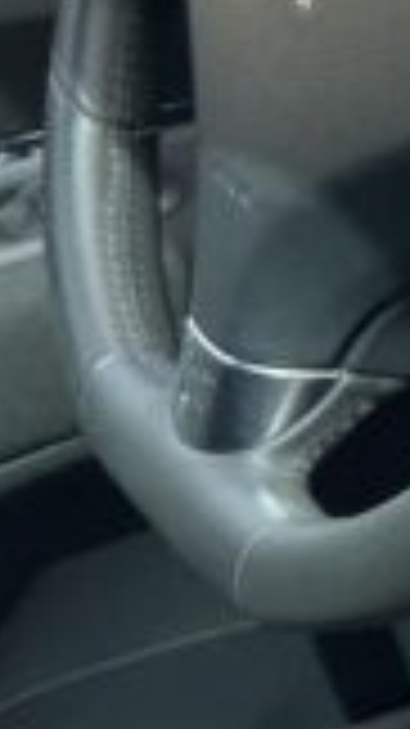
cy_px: 387
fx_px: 2709
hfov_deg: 7.4
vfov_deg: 15.3
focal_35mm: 140
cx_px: 1334
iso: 32
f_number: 1.8
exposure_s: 1/582
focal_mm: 4.25
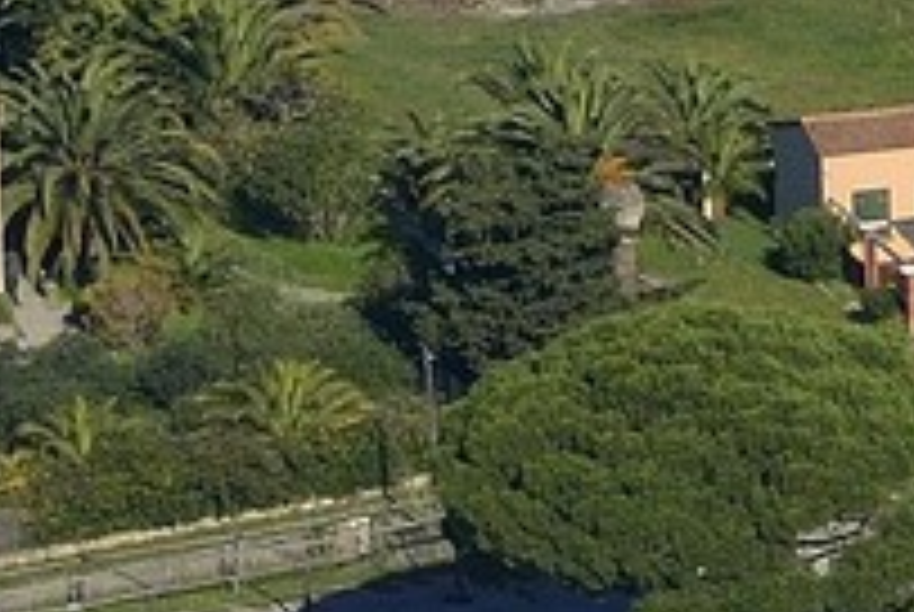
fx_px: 30002
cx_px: 3179
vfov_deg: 1.2
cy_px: -346
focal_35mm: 1180
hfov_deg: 1.7
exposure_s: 1/1250
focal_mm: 150
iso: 800
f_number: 13
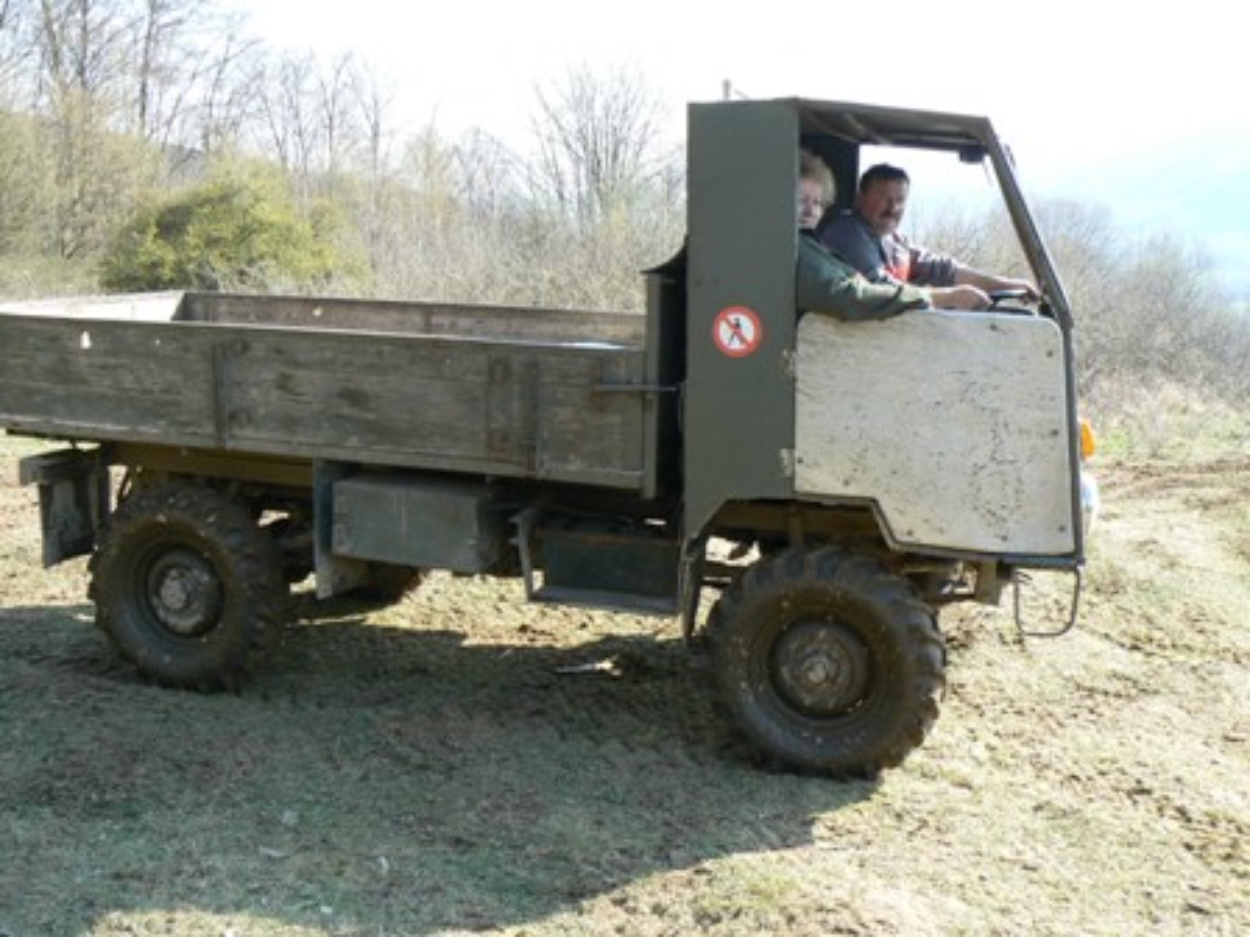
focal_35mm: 36
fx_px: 1300
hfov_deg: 51.4
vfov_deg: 39.7
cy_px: 468
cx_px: 625
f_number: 5.6
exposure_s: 1/100
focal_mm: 6
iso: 80
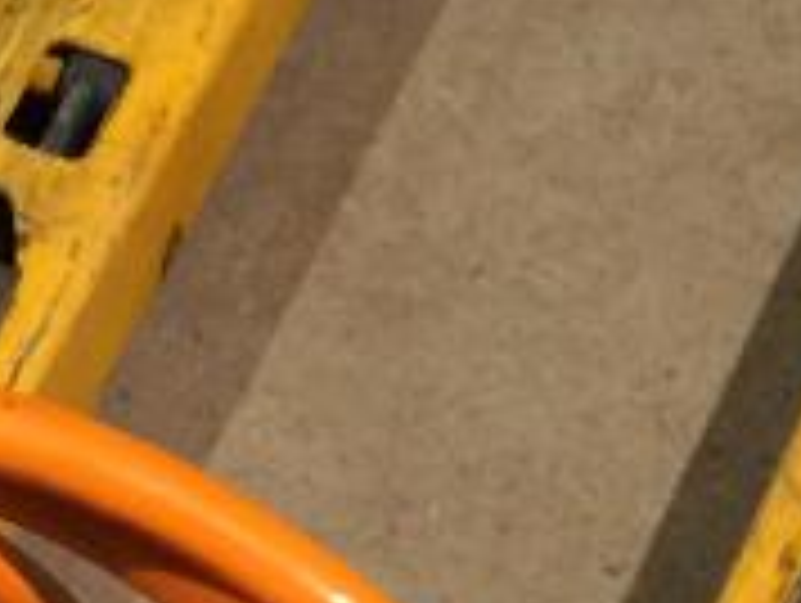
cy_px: 1217
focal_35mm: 165
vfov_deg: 8.5
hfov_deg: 11.8
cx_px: -112
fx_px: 3823
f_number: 2.2
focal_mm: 4.12
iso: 250
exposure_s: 1/33
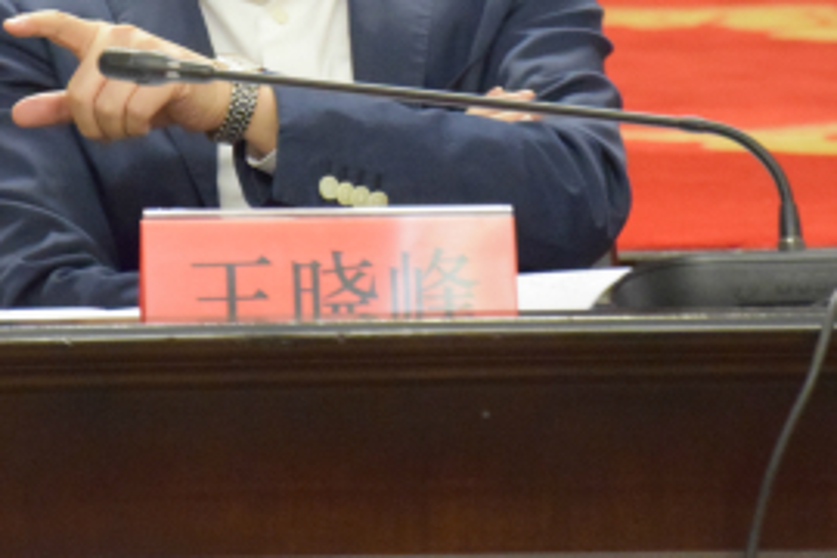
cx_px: 288
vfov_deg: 4.2
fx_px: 7602
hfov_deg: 6.3
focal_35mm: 327
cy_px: -29
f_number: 5.6
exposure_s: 1/100
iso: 6400
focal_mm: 98
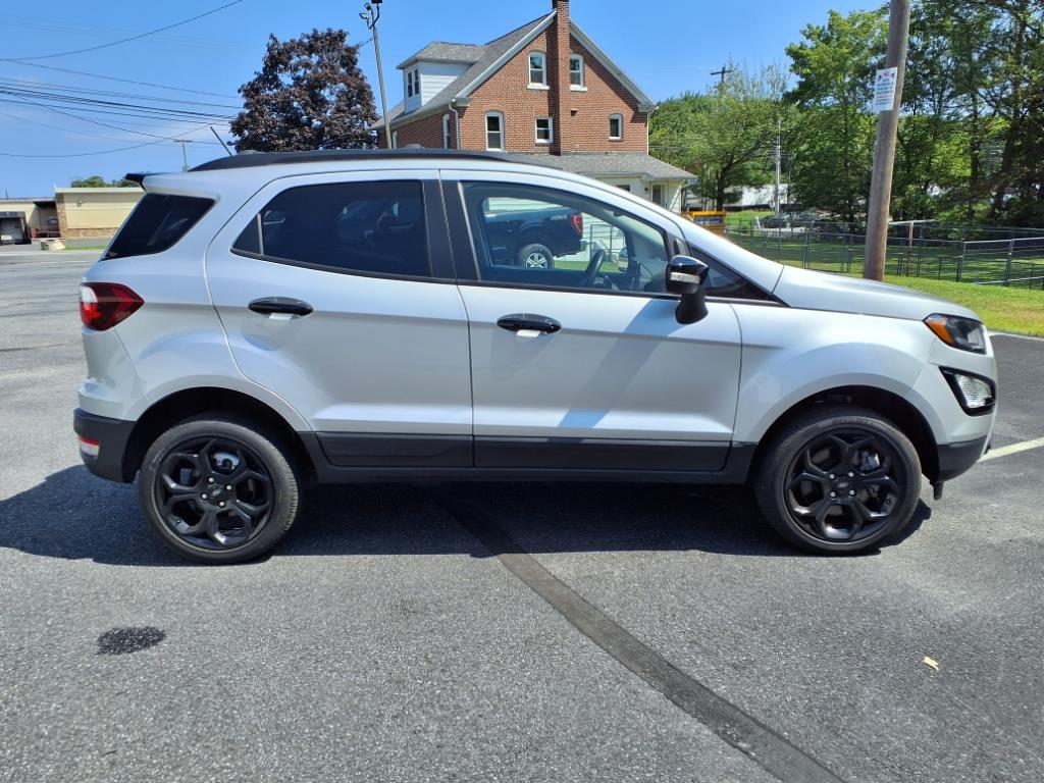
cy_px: 392
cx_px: 522
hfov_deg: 65.3
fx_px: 814
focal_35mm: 27
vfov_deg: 51.4
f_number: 1.9
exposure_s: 1/2000
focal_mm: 3.58
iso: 40
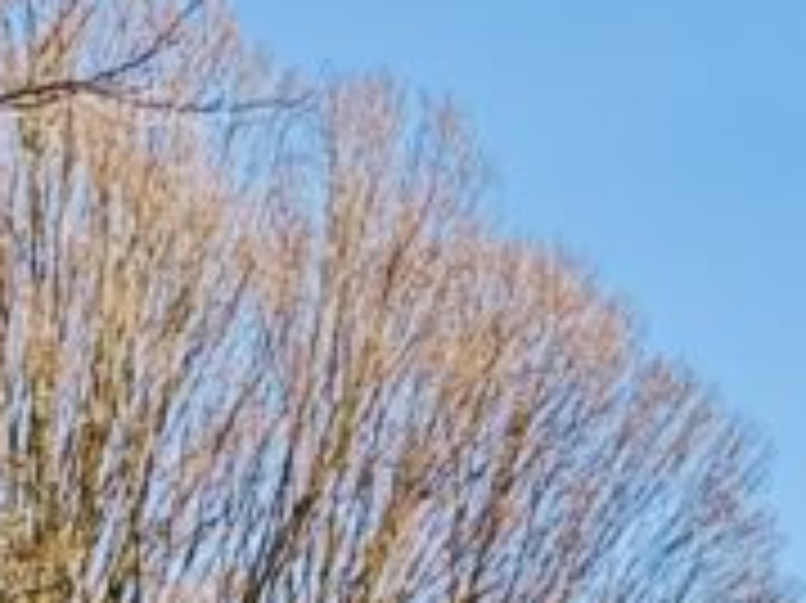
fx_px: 2187
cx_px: -302
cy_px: 1400
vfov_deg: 12.6
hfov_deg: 19.0
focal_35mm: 94
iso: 64
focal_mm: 2.22
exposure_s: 1/412
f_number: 2.2
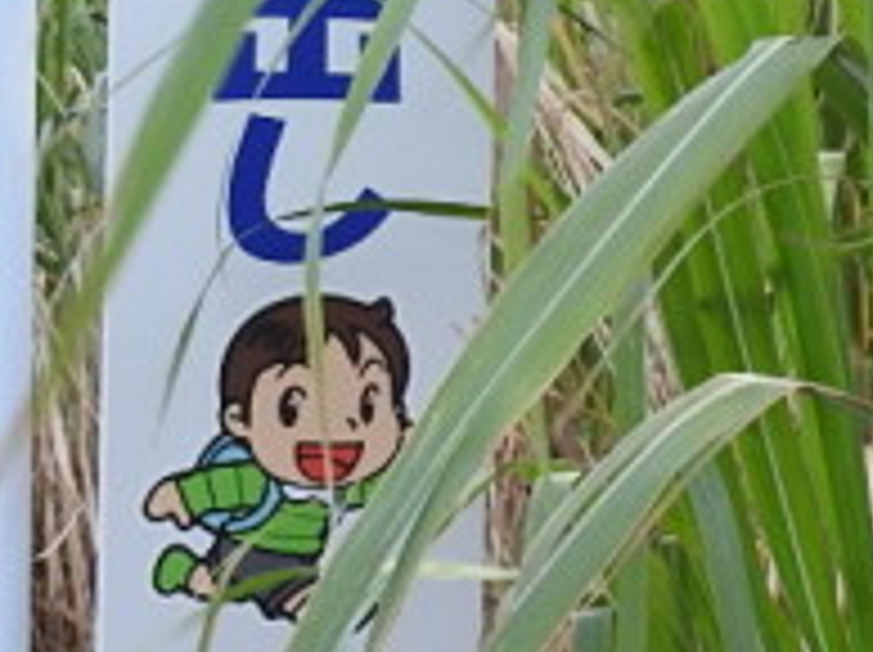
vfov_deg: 6.2
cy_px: 580
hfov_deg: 8.2
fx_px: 5995
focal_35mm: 238
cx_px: 1116
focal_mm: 8.1
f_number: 4
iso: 100
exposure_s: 1/40
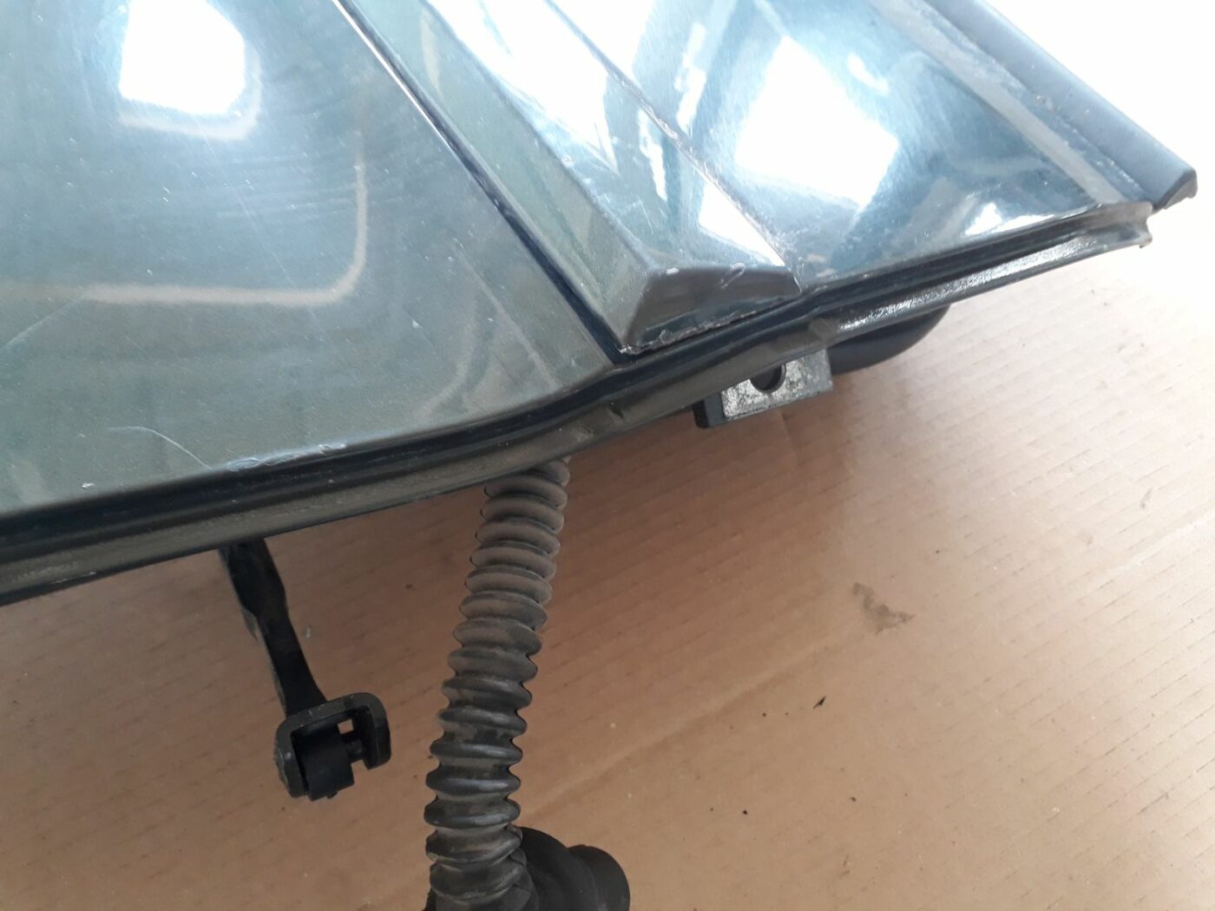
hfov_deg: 65.3
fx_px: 948
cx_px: 608
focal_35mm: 27
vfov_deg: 51.4
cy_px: 456
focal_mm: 3.6
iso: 200
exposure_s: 1/20
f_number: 1.9
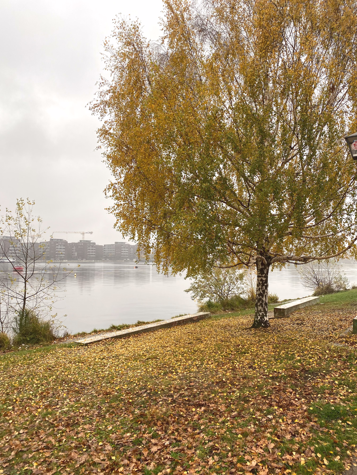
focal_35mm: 26
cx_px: 178
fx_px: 358
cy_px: 238
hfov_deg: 53.1
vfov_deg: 67.3
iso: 32
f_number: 1.8
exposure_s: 1/219
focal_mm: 4.25
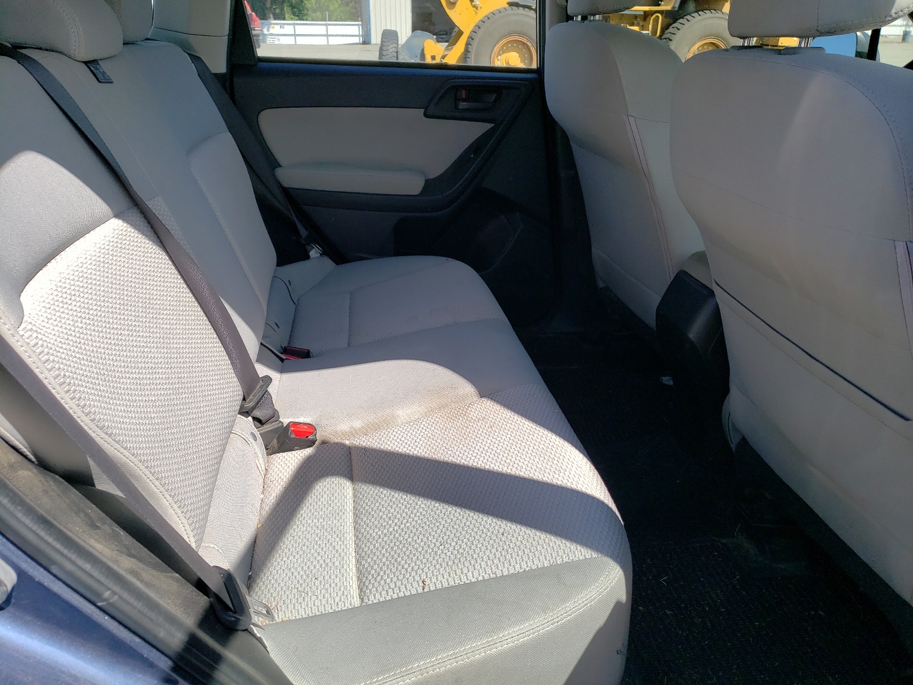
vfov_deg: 53.1
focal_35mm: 26
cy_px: 342
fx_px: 686
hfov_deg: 67.3
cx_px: 456
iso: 50
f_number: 1.5
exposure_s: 1/2000
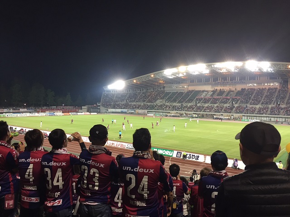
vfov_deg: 48.2
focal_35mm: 29
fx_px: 243
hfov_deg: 61.7
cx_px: 145
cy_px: 108
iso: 40
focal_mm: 4.15
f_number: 2.2
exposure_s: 1/30
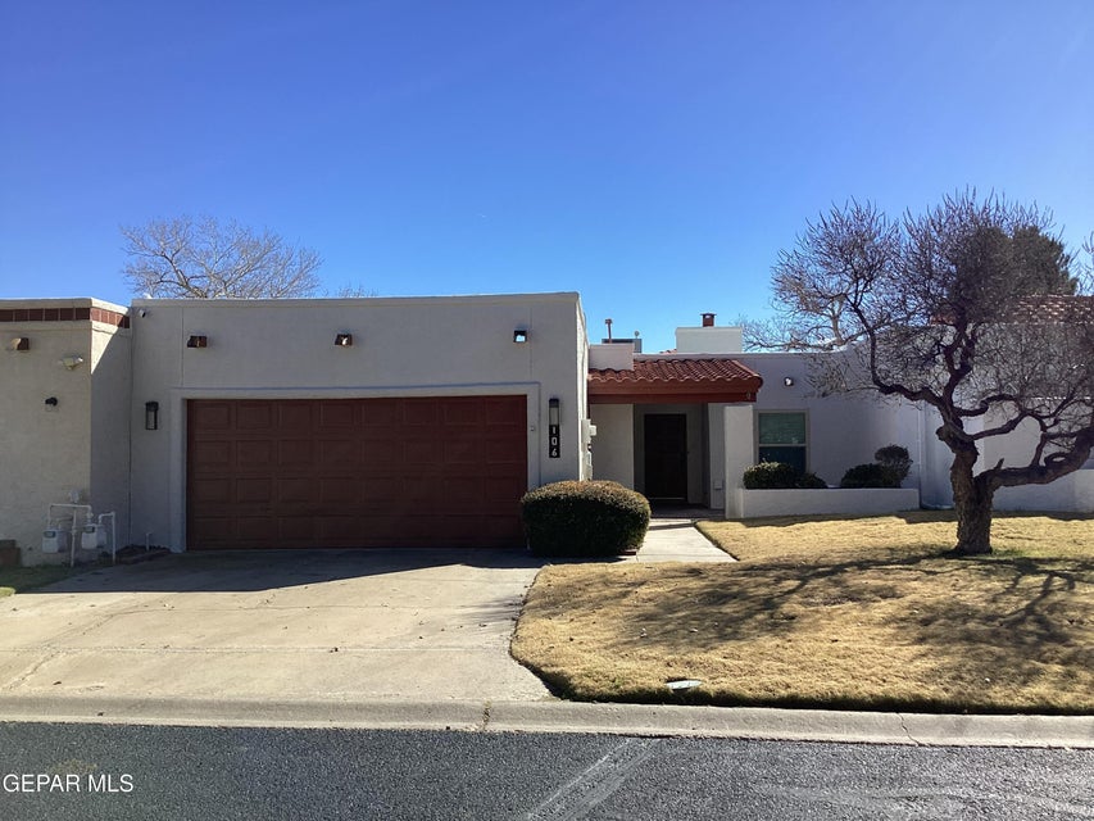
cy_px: 410
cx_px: 547
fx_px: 980
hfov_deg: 58.3
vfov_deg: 45.5
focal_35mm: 31
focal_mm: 3.3
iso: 25
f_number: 2.4
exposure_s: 1/1359
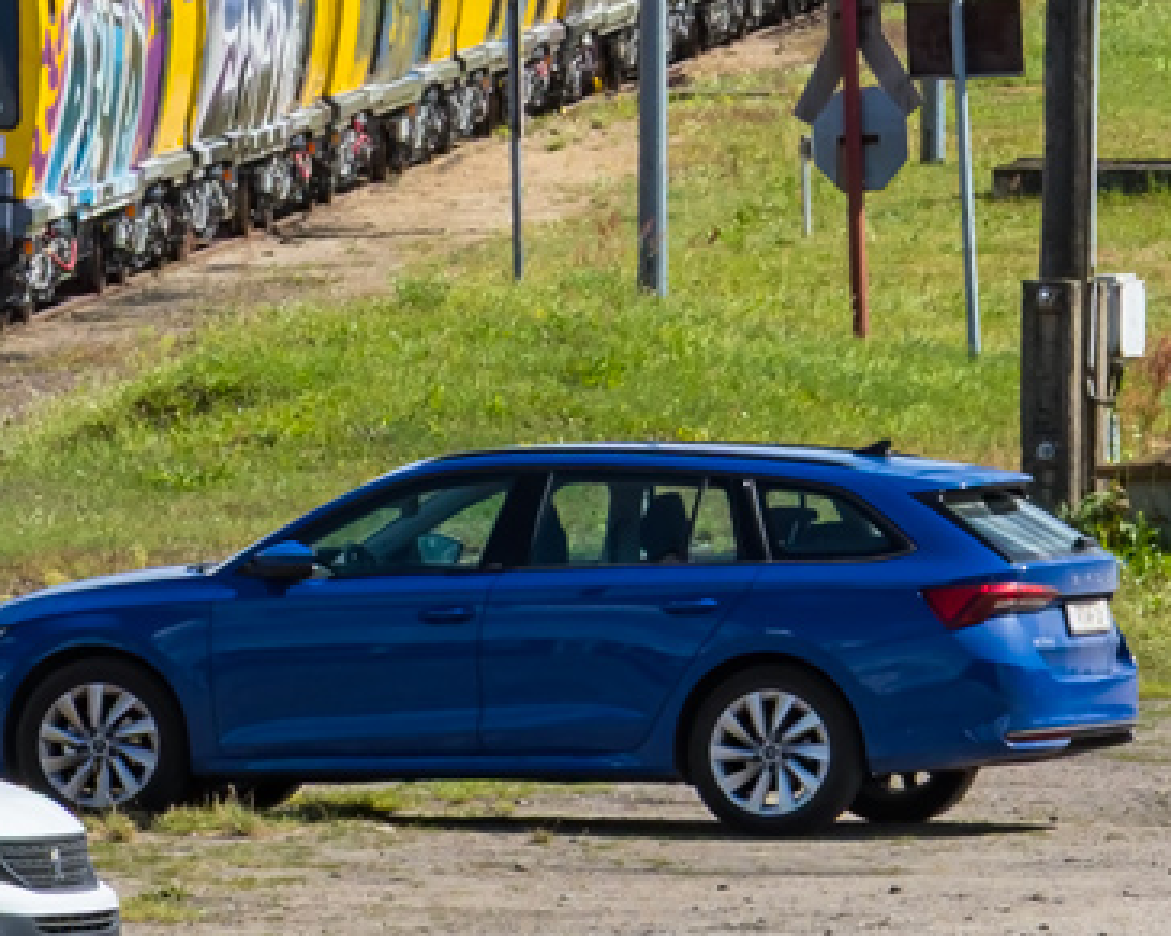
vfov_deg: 2.3
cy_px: -389
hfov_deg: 2.9
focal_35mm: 663
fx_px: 22967
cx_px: 573
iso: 320
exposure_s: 1/250
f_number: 16
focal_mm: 119
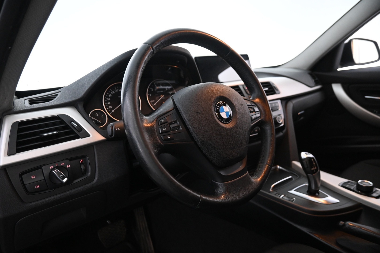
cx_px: 190
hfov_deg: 73.7
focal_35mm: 24
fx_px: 253
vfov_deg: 53.1
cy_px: 126
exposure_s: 1/25
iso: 1600
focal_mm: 16
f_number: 3.5
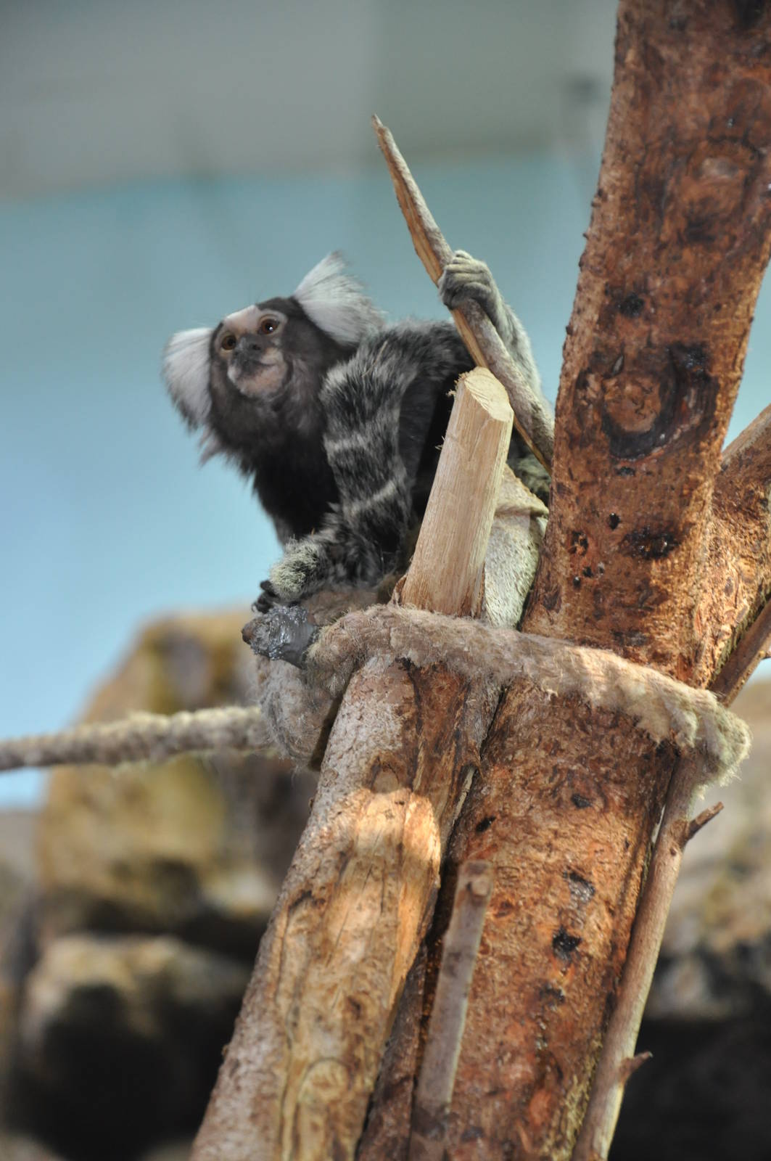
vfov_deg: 13.1
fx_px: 5071
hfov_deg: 8.7
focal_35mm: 158
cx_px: 386
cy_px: 580
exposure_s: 1/60
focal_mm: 105
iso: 800
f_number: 5.6
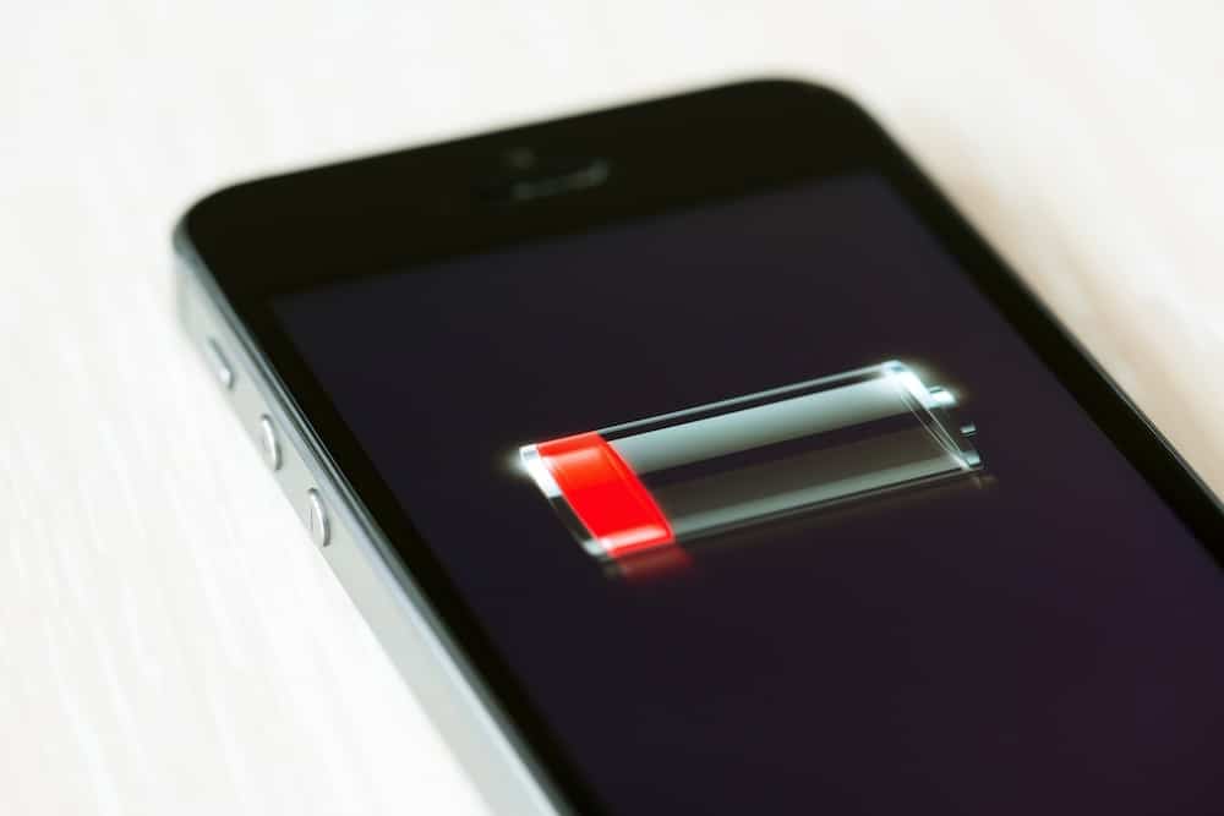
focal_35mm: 105
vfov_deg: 13.0
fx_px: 3570
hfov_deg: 19.5
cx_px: 612
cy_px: 408
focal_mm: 105
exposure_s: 1/1.25
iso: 100
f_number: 8
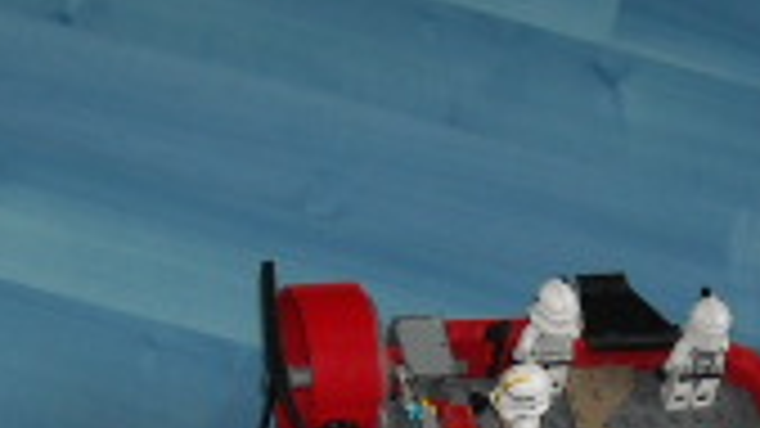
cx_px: 486
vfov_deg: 8.2
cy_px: 680
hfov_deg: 14.9
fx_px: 2901
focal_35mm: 144
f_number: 2.8
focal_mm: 5.7
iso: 64
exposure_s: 1/60
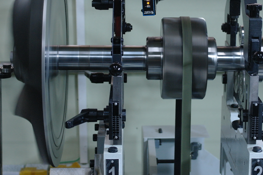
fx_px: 658
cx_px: 143
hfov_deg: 22.6
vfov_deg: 15.2
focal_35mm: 90
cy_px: 52
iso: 400
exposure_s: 1/50
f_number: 4.5
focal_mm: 32
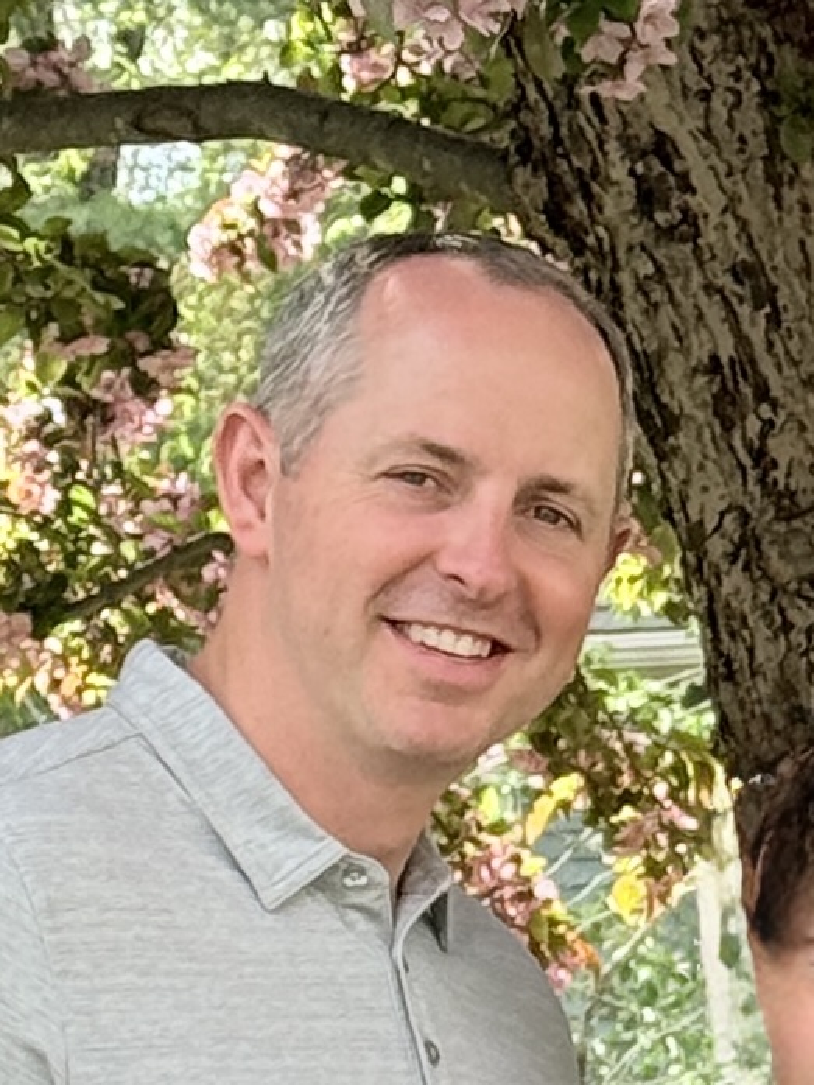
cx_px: 407
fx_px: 1505
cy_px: 542
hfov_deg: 30.3
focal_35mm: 48
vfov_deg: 39.7
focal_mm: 6.76
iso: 64
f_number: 1.78
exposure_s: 1/740
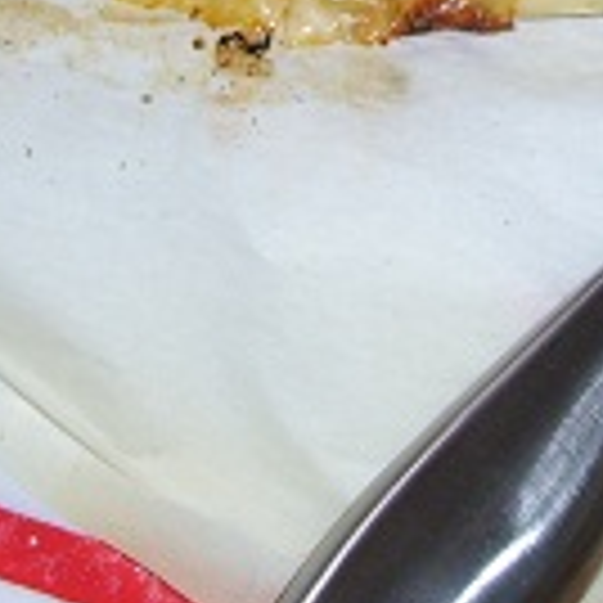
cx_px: 446
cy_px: -310
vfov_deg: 12.3
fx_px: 2661
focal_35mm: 135
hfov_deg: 12.9
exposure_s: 1/40
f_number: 2.9
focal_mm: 5.7
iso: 80
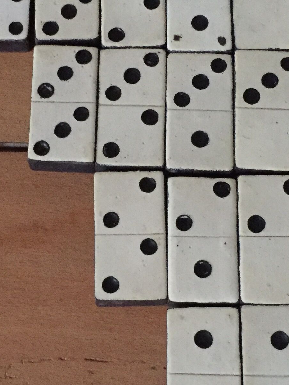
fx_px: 879
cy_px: 200
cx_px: 120
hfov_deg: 18.7
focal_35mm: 79
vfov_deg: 24.7
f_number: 2.2
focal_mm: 4.15
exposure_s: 1/17
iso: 400
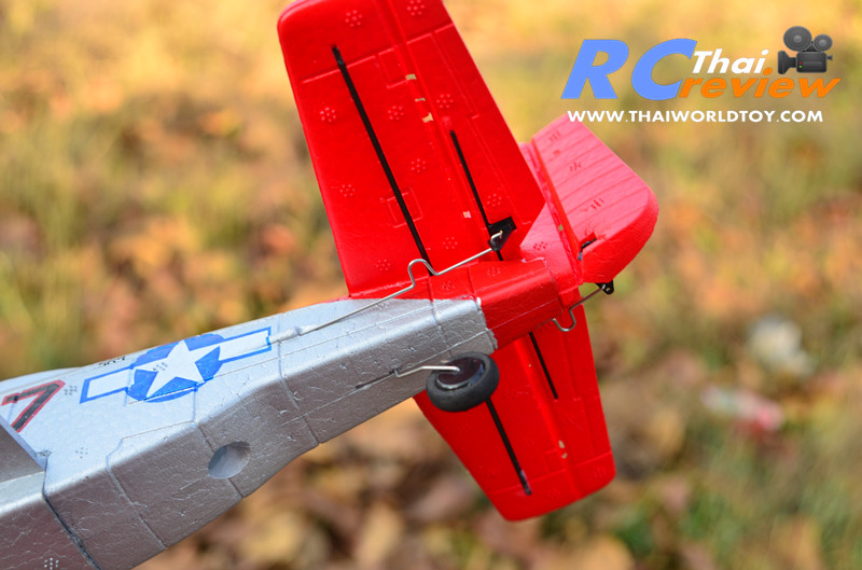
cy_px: 285
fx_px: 1254
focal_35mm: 52
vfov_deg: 25.6
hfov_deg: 37.9
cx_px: 431
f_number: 5
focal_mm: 35
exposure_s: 1/100
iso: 100
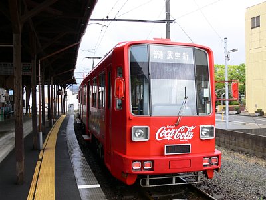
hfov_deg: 52.6
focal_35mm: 35
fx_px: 269
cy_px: 100
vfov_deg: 40.7
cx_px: 133
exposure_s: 1/80
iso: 80
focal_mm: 7.4
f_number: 4
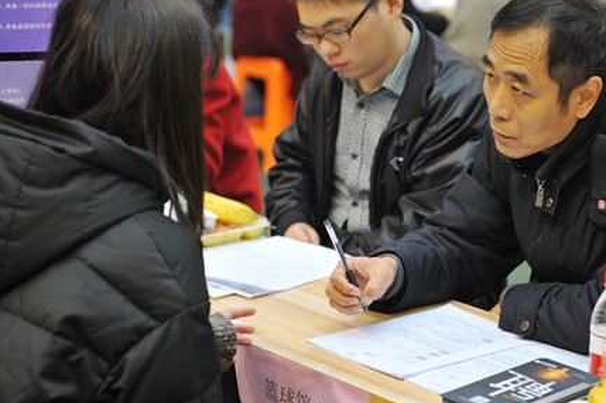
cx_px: 331
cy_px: 202
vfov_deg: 13.9
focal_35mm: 98
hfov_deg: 20.8
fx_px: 1648
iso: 1000
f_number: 2.8
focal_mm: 70
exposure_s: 1/100
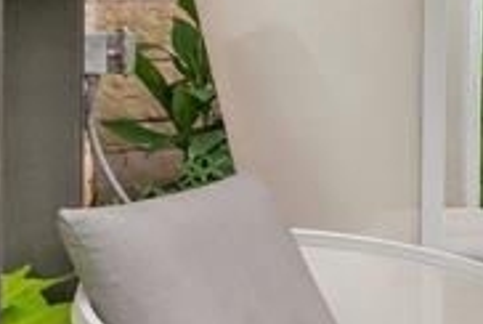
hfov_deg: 13.5
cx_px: 1210
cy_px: 4
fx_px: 1357
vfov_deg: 13.4
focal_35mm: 101
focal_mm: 18
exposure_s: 1/100
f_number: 8
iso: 250
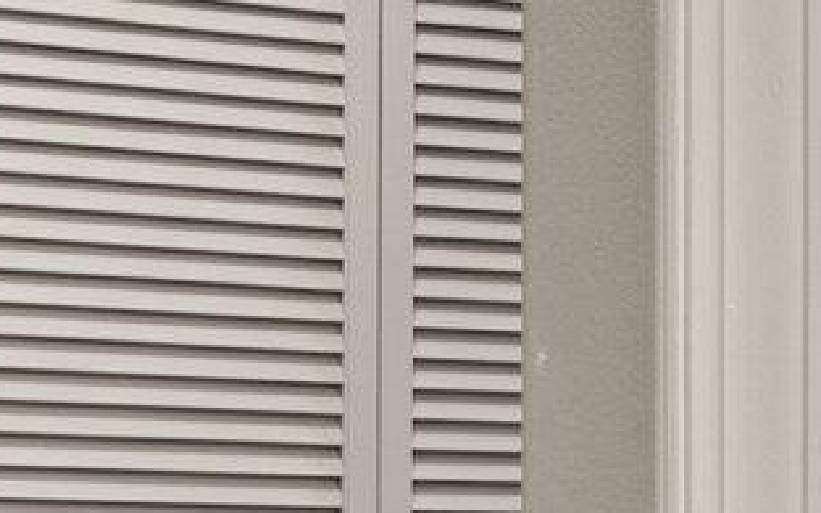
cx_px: 847
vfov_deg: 9.6
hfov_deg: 15.3
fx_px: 2998
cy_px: 654
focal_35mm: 134
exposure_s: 1/10
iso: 640
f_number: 8
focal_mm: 20
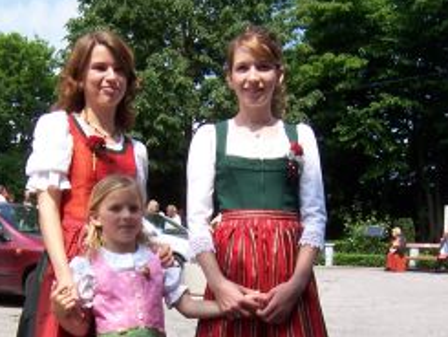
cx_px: 184
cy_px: 326
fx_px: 647
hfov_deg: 38.0
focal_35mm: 50
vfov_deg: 27.7
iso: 64
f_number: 5.6
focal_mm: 3.8
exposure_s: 1/160
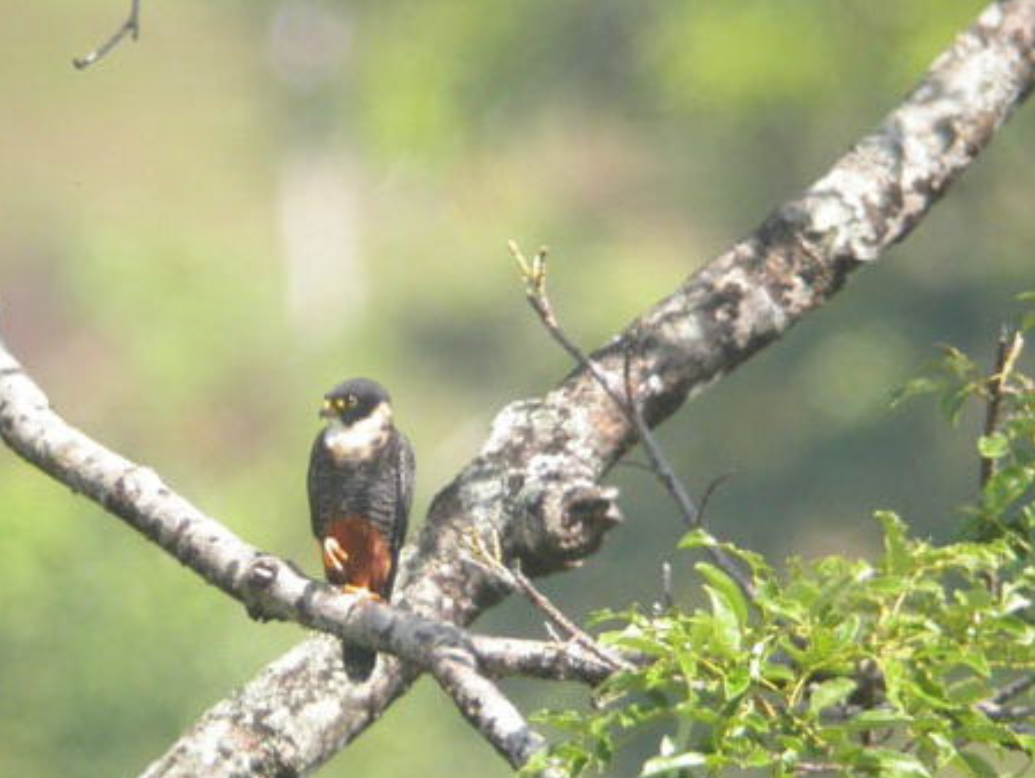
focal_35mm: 162
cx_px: 380
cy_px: 513
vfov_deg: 9.2
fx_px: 4846
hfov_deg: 12.2
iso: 200
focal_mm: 23.7
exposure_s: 1/125
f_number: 6.1
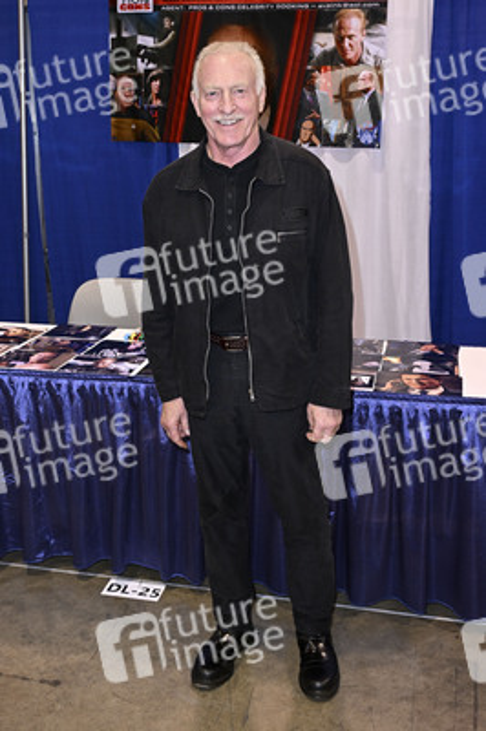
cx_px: 243
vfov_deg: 60.3
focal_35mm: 31
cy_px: 366
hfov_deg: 42.3
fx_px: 629
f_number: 5.6
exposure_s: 1/250
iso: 1250
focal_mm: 31
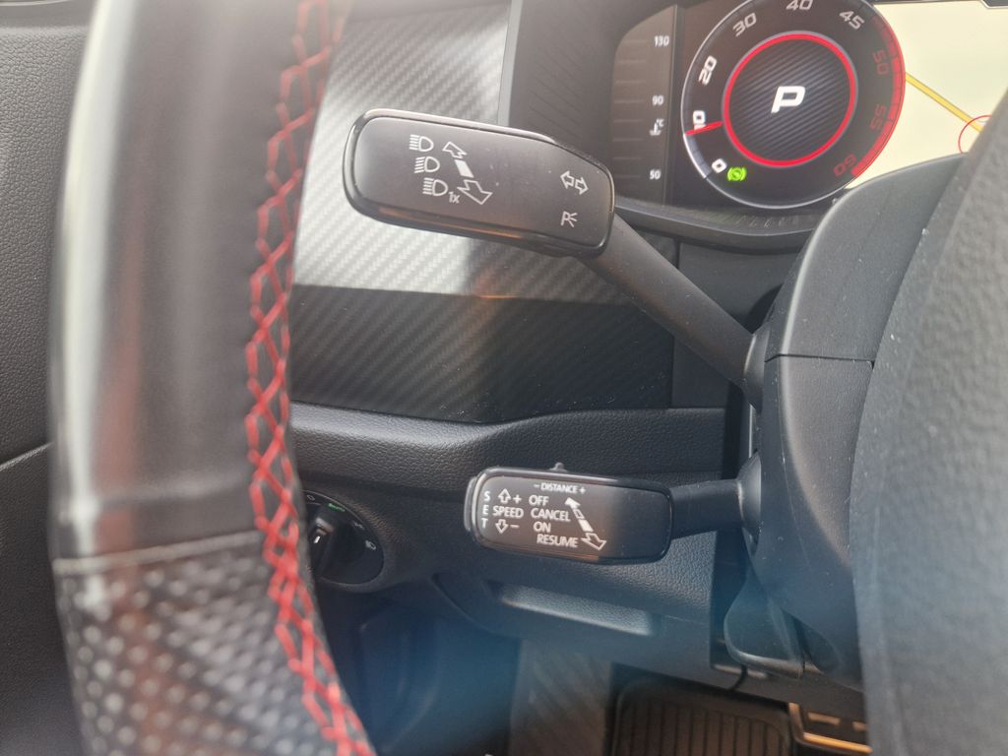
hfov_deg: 73.9
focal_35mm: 23
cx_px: 504
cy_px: 378
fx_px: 670
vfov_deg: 58.9
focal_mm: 5.4
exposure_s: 1/180
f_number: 1.8
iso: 160
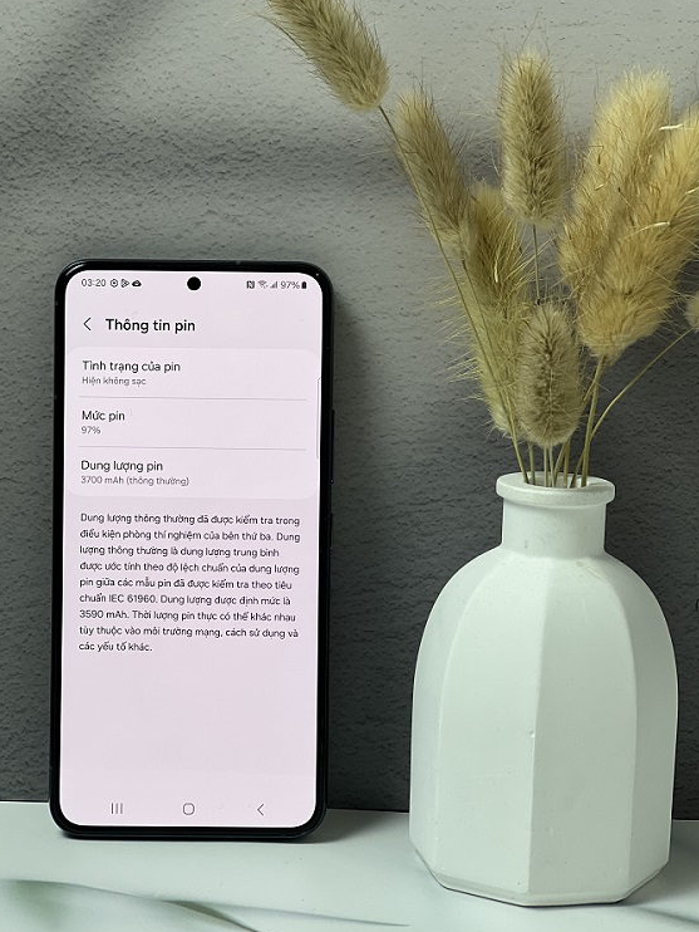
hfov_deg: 17.8
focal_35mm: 83
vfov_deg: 23.5
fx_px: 2233
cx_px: 339
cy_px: 486
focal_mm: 9
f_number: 2.8
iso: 64
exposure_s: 1/96
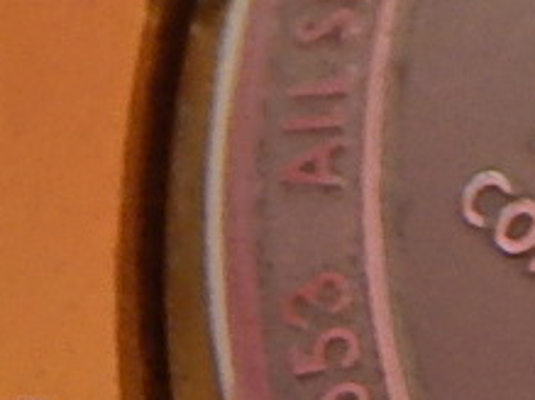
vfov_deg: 2.4
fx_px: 9608
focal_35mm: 622
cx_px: 1116
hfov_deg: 3.2
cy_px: -173
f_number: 4.3
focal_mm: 15.3
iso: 140
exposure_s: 1/30
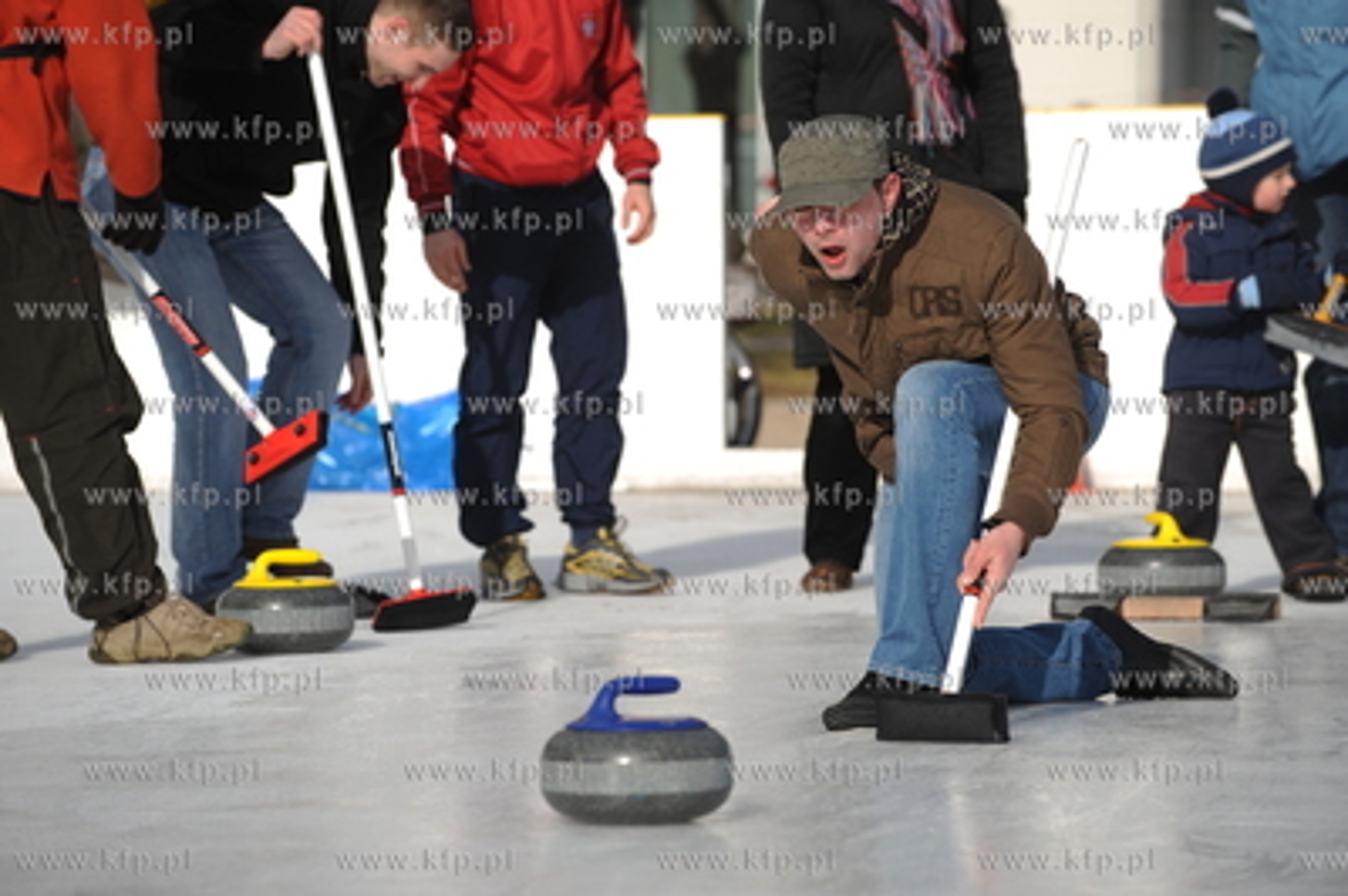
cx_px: 674
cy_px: 448
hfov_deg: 10.3
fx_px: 7483
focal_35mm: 200
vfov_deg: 6.9
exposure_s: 1/1000
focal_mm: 200
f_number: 5
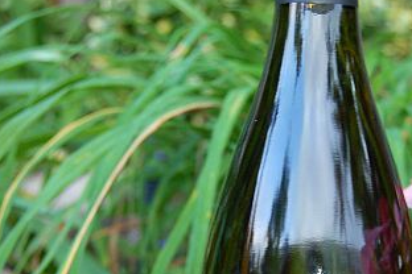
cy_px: 231
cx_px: 326
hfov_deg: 21.4
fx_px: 1076
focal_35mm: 94
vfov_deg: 14.4
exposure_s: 1/60
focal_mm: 26
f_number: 4
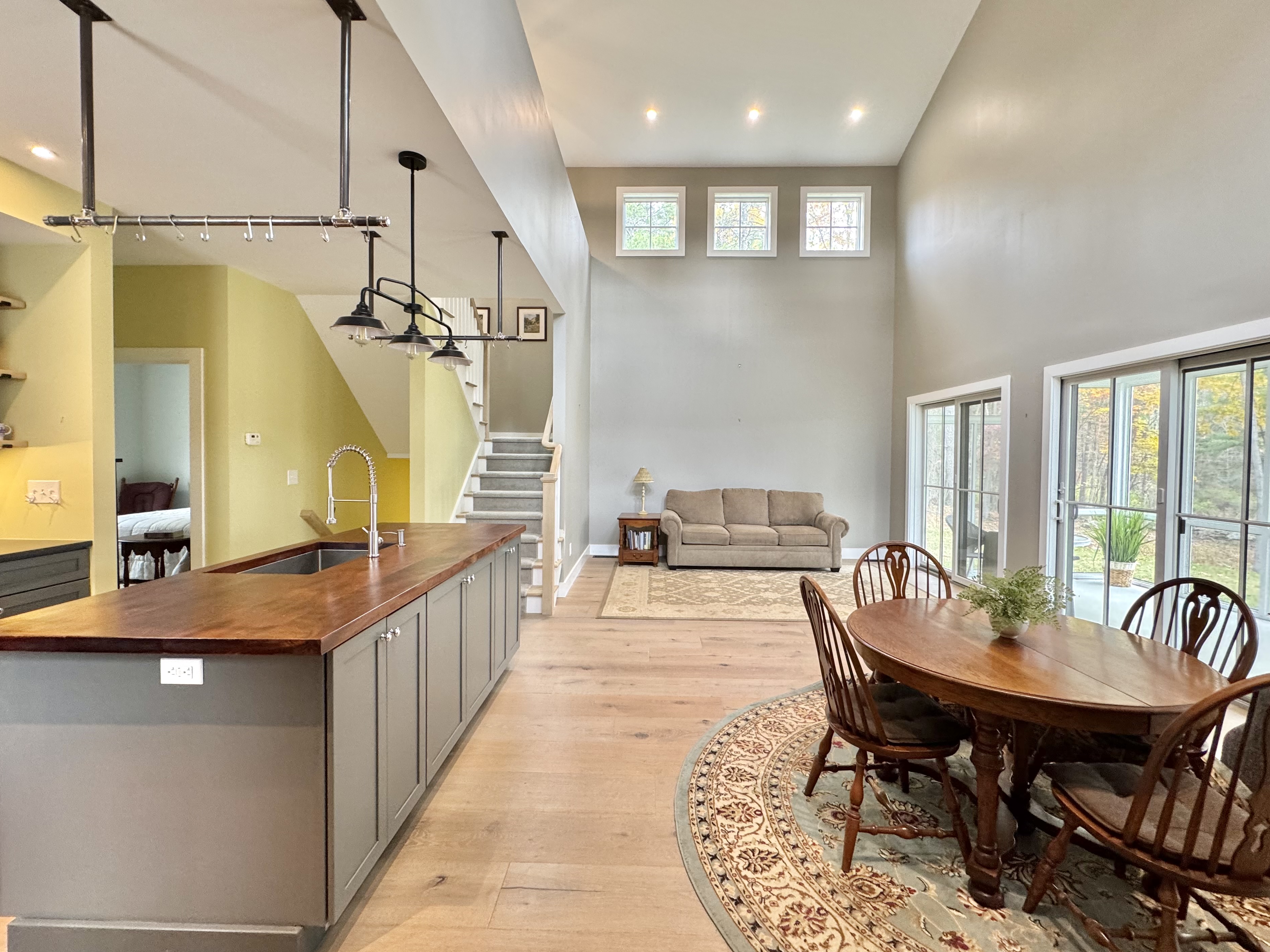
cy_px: 466
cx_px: 635
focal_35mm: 15
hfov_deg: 98.2
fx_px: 550
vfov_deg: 81.7
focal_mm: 2.22
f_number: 2.2
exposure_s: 1/60
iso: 250
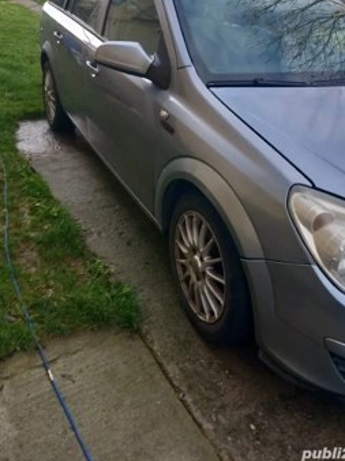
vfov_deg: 56.6
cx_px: 183
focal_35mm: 32
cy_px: 192
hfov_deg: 44.1
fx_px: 426
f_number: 1.8
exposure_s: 1/100
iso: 32
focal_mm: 4
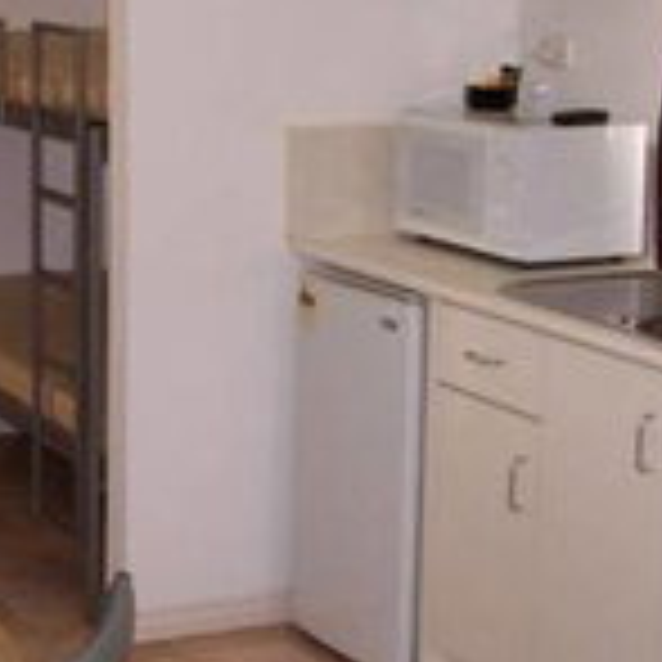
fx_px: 2120
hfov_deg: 17.6
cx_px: 135
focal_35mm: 98
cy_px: 252
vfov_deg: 17.7
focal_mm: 5.6
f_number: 2.7
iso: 140
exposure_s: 1/112
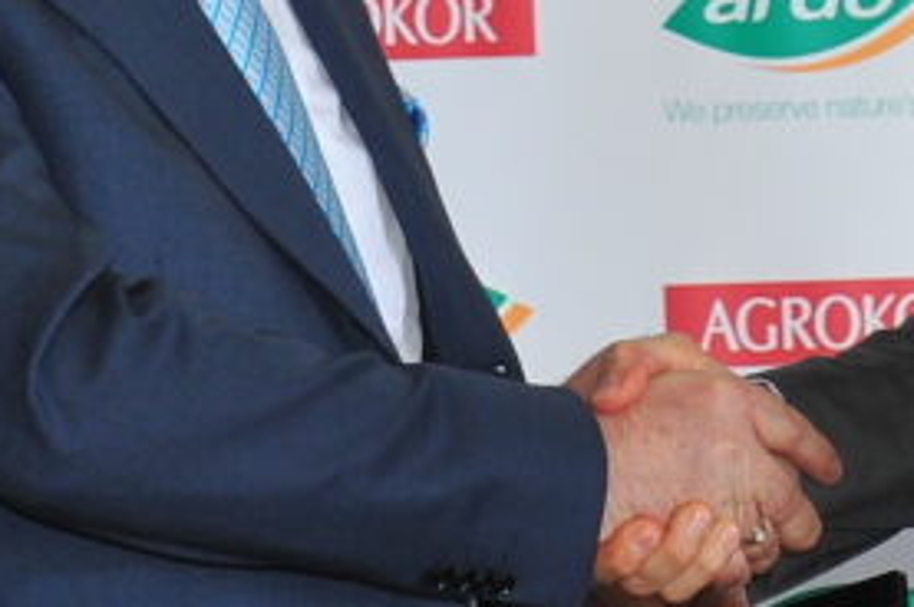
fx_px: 9078
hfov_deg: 5.8
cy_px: -407
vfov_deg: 3.8
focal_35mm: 358
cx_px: 756
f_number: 5
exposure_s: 1/160
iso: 800
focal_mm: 62
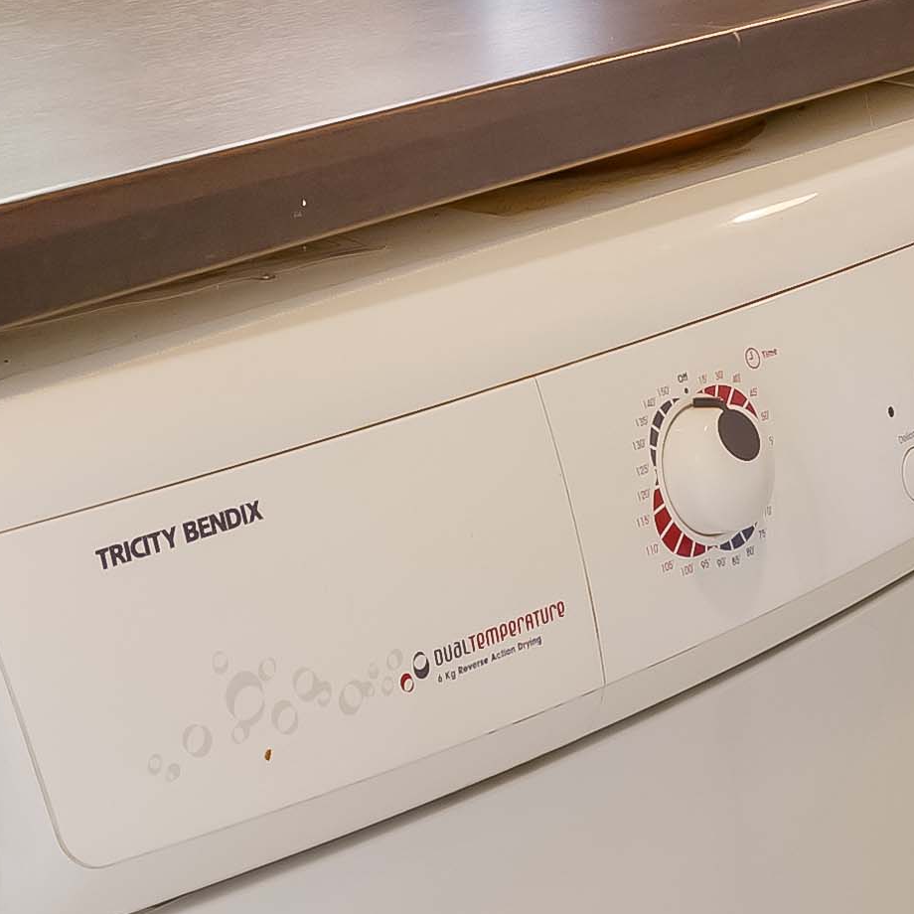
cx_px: 656
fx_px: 2838
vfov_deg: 16.9
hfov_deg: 18.2
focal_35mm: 95
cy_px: -369
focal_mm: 17
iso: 640
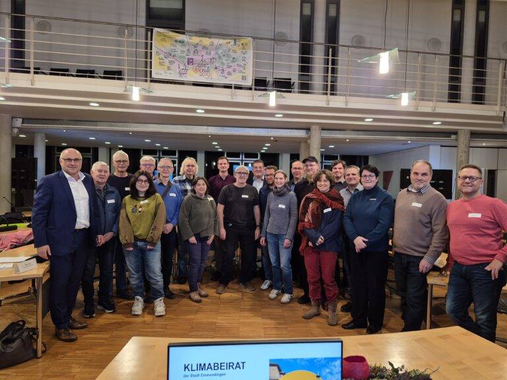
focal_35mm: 23
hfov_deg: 73.9
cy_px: 190
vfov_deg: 58.9
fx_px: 337
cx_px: 254
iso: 160
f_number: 1.8
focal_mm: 5.4
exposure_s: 1/100
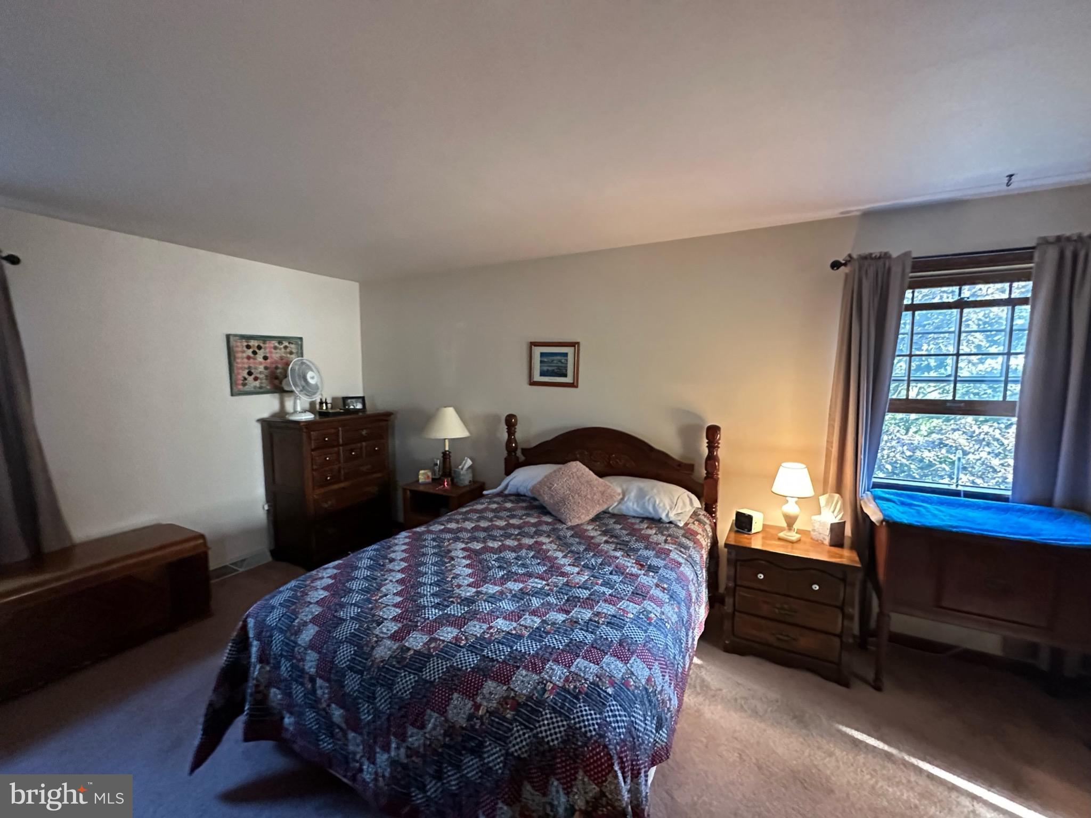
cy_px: 409
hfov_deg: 102.1
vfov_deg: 85.7
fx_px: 441
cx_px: 546
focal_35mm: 14
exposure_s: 1/60
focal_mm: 2.22
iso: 1250
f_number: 2.2
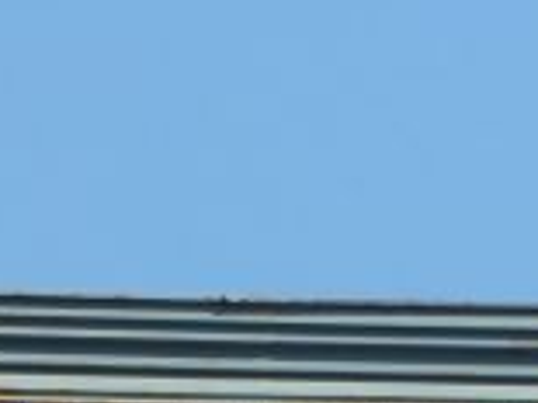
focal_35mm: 1471
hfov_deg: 1.3
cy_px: -132
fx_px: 22845
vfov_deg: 1.0
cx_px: 823
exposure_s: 1/400
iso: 100
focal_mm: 60
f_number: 5.9
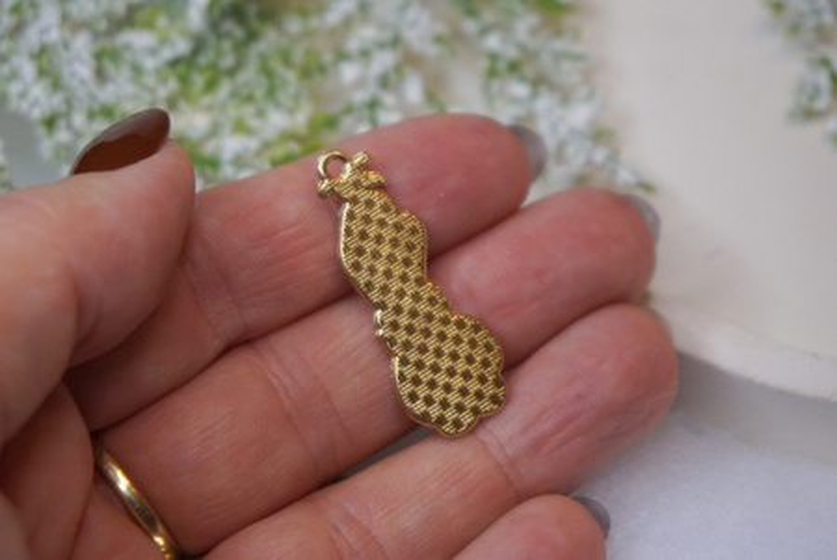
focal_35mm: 69
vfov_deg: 19.8
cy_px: 280
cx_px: 418
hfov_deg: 29.2
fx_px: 1606
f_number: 5.6
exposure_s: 1/80
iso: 1250
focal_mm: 46
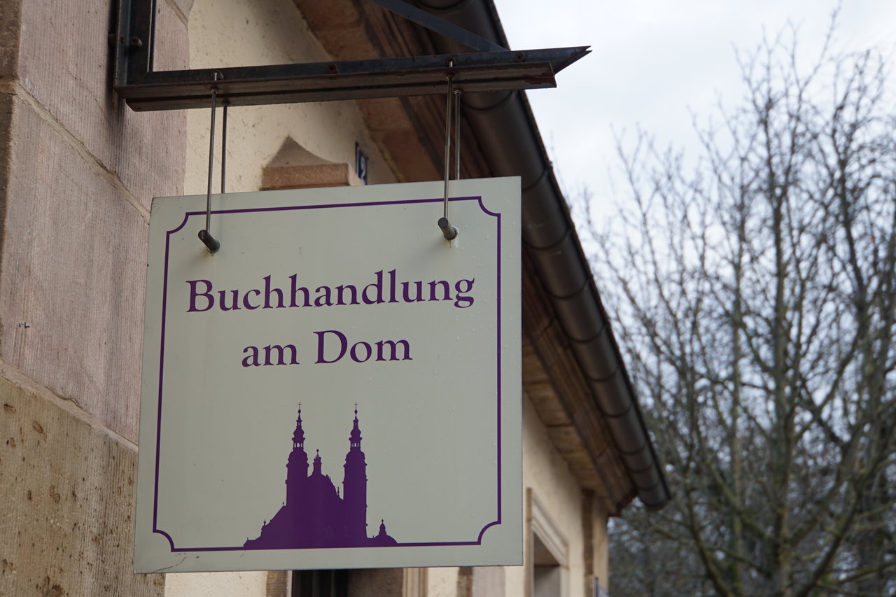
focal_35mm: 75
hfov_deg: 27.0
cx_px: 448
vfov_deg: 18.2
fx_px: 1866
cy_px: 298
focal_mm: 50
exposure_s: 1/80
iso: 100
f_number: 5.6
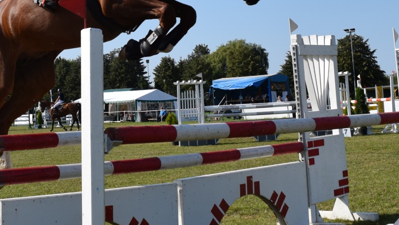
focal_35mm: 79
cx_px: 146
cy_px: 21
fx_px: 836
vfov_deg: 15.1
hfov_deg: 26.7
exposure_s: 1/2000
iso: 400
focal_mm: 20
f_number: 7.1
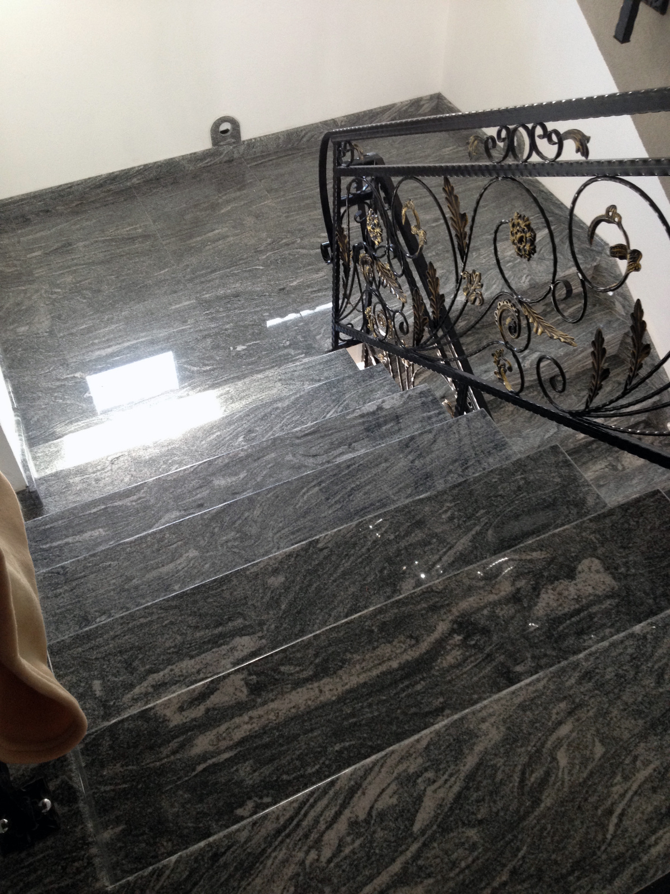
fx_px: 903
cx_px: 335
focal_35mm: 35
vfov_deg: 52.6
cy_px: 447
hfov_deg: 40.7
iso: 100
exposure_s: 1/20
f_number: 2.4
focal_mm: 4.28
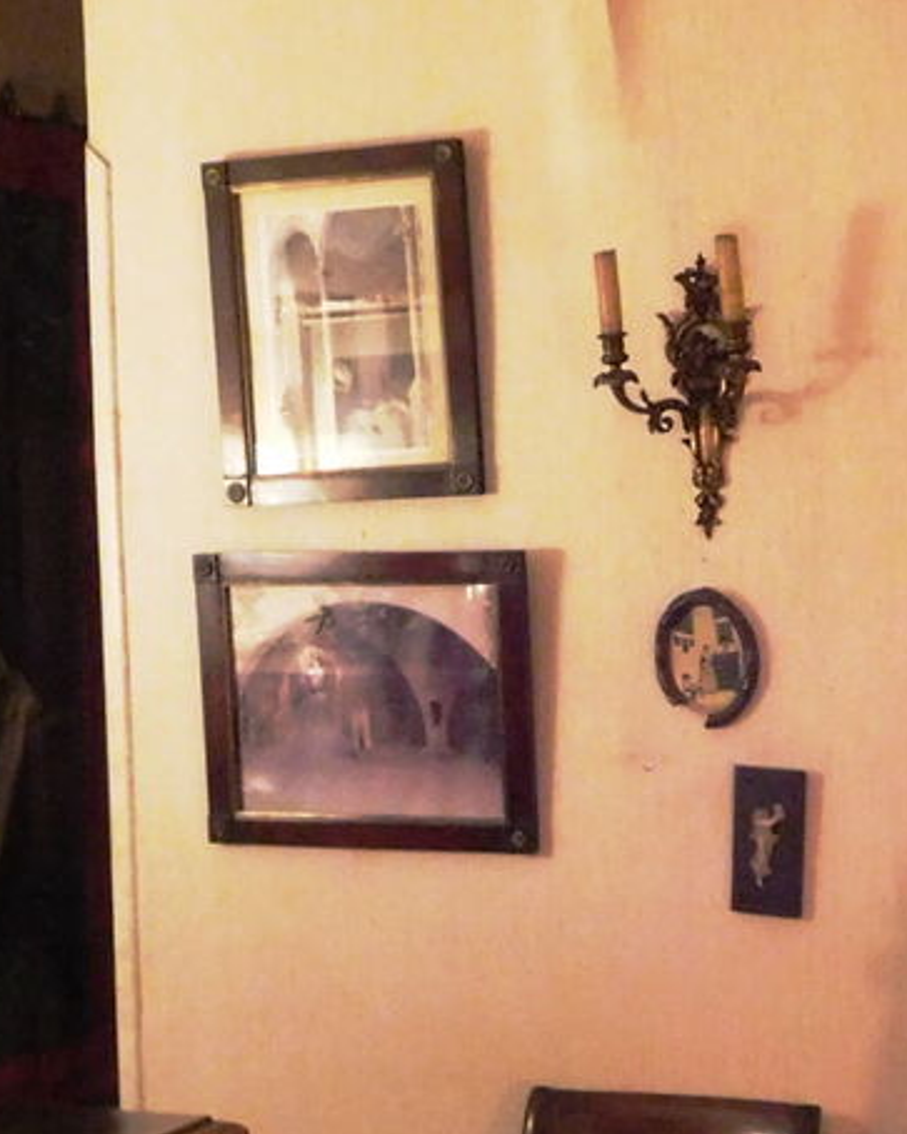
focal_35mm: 86
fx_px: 2887
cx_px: 522
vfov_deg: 22.2
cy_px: 634
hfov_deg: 17.8
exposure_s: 1/6
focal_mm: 4.5
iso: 800
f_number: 3.4
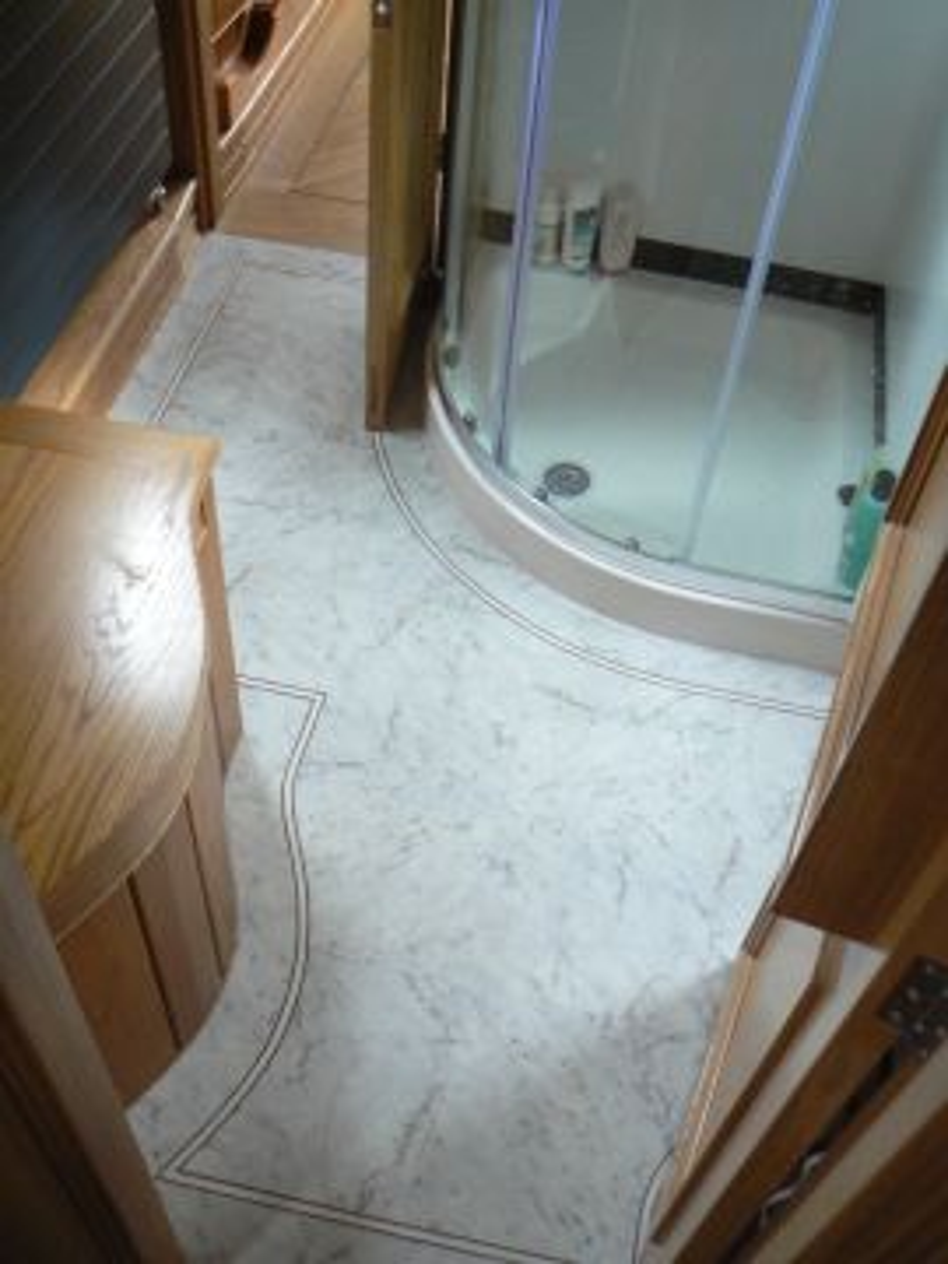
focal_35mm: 36
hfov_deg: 39.7
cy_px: 632
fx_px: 1315
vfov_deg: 51.4
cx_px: 474
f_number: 2.8
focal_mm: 6
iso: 200
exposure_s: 1/30
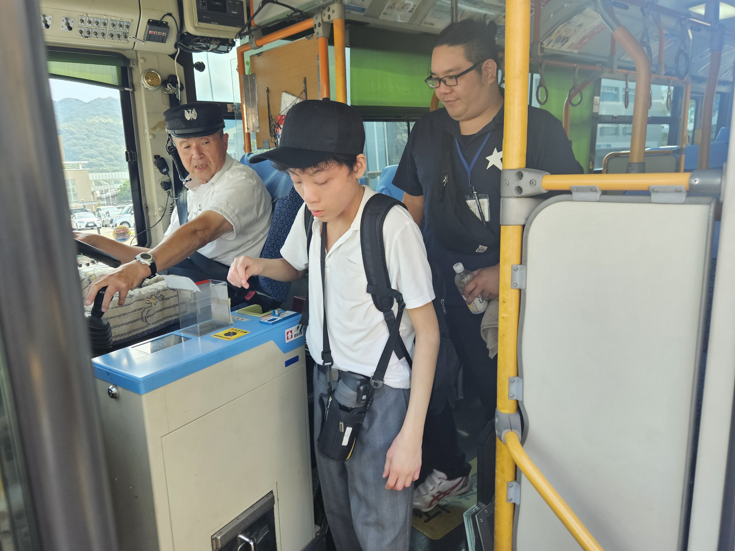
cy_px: 267
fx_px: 510
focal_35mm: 24
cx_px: 352
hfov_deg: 71.6
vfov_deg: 56.8
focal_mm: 5.4
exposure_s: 1/180
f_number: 1.8
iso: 40
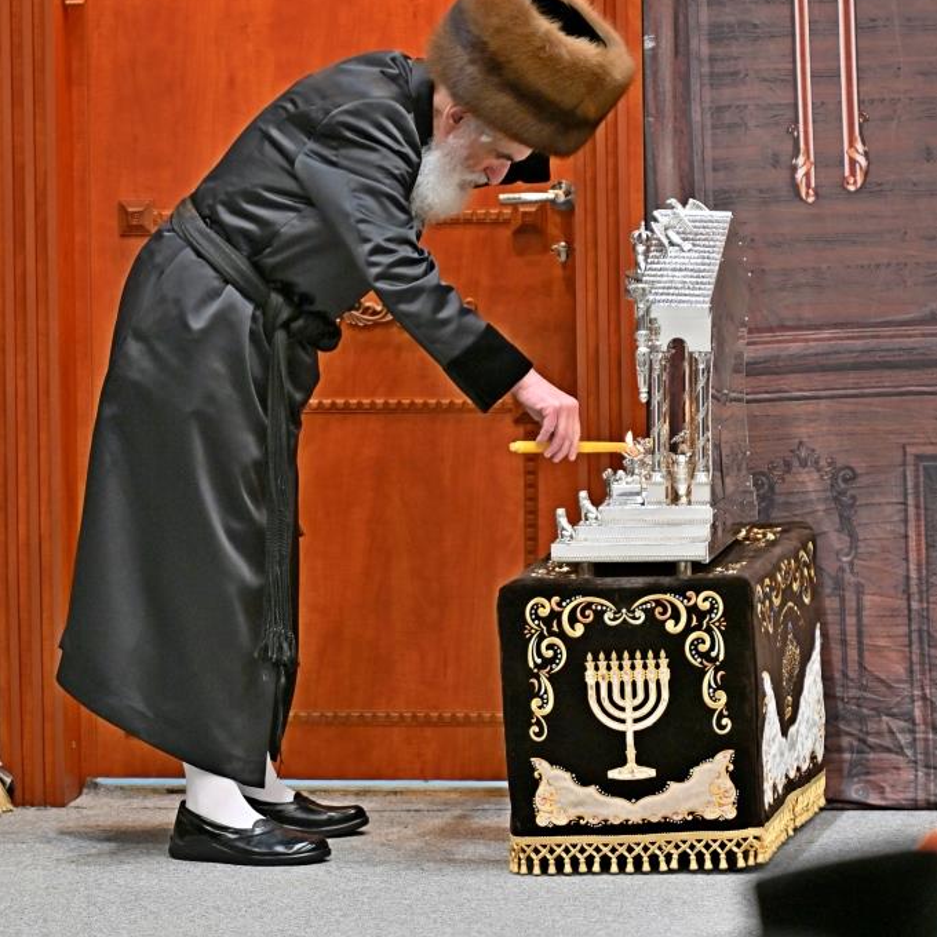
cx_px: 468
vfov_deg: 4.6
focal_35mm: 384
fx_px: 11760
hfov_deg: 4.6
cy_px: 453
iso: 250
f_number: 2.8
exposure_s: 1/200
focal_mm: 200
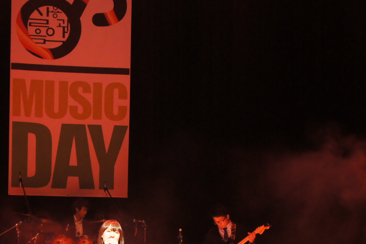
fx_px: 855
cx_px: 145
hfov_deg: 24.1
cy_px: 193
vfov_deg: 16.1
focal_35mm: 84
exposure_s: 1/25
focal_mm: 25
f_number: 4
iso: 1600
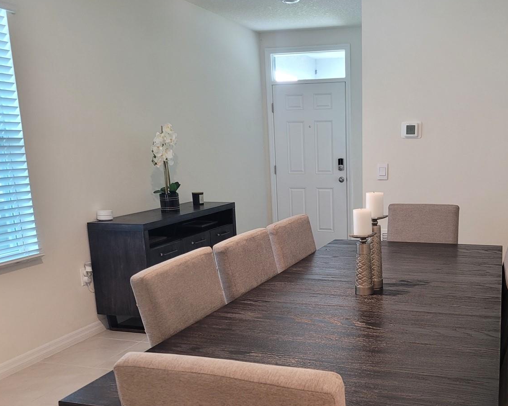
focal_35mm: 36
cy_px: 257
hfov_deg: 49.2
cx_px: 348
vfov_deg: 40.8
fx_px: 541
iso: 200
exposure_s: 1/40
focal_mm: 5.4
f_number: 1.8
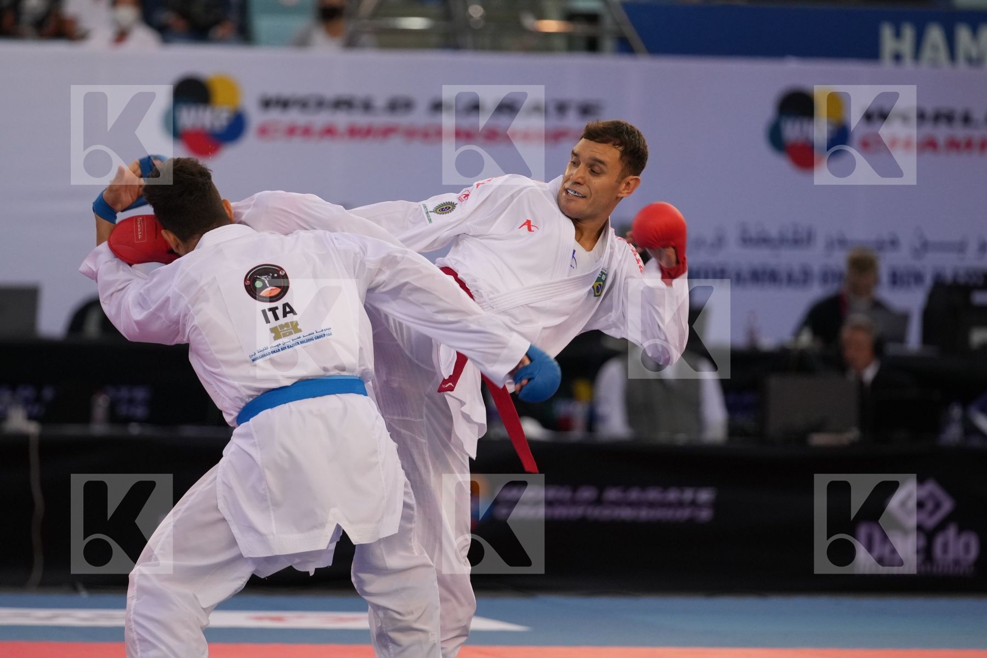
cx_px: 494
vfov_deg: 4.8
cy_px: 329
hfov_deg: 7.2
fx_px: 7841
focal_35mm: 286
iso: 1600
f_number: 2.8
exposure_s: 1/1000
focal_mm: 191
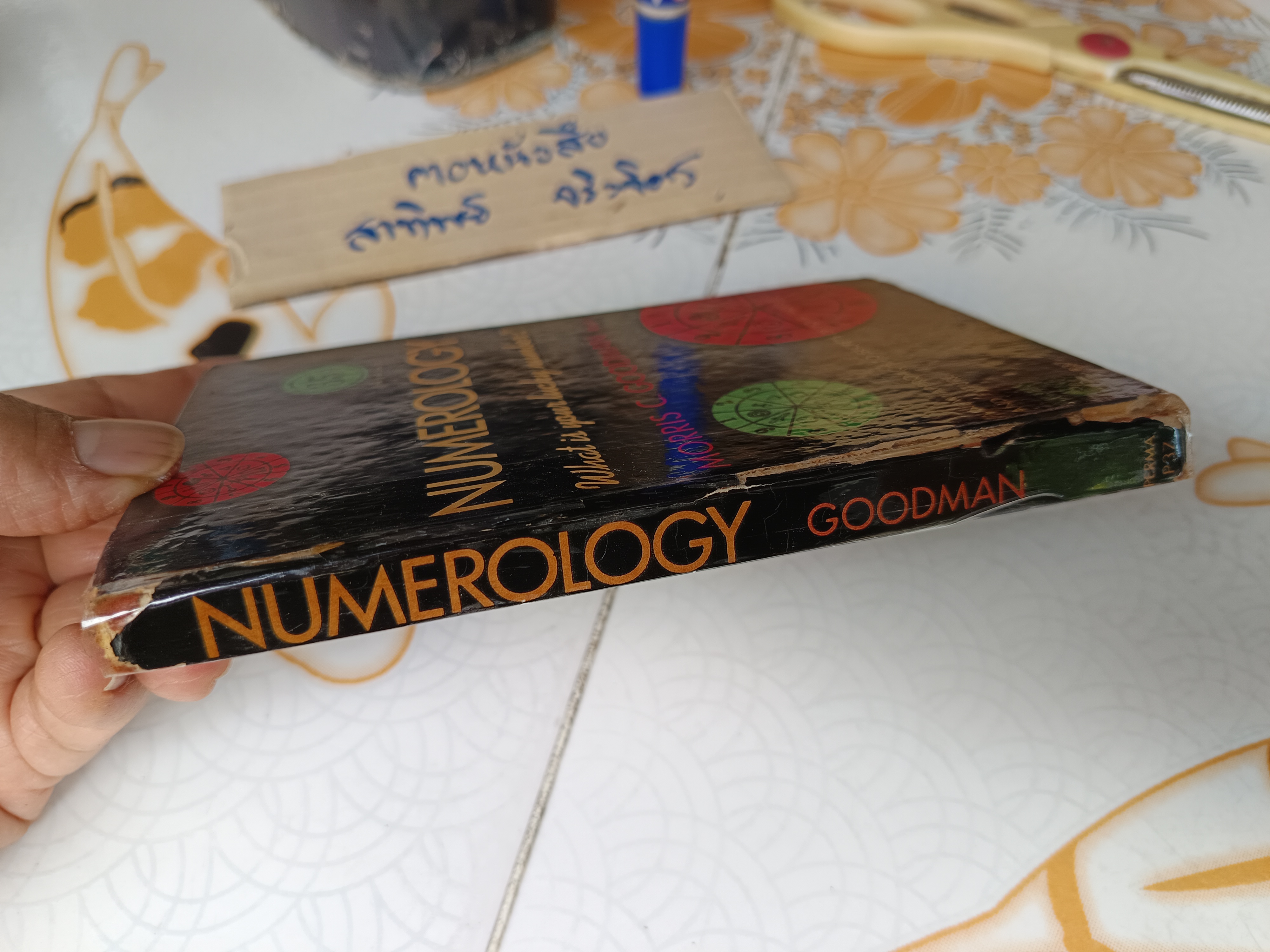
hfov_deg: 71.6
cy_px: 476
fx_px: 881
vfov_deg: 56.8
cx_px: 635
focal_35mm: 24
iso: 83
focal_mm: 5.31
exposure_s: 1/50
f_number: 1.7
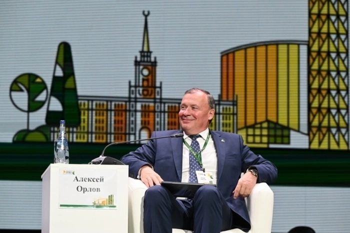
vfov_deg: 10.2
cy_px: 116
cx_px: 175
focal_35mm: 135
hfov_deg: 15.2
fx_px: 1312
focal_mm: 135
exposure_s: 1/1000
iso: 3200
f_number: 5
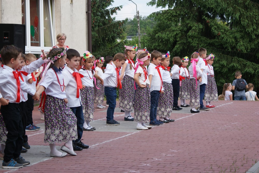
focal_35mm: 105
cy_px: 86
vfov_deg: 13.1
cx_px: 130
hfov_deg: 19.4
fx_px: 756
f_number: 6.3
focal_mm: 70
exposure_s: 1/160
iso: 100
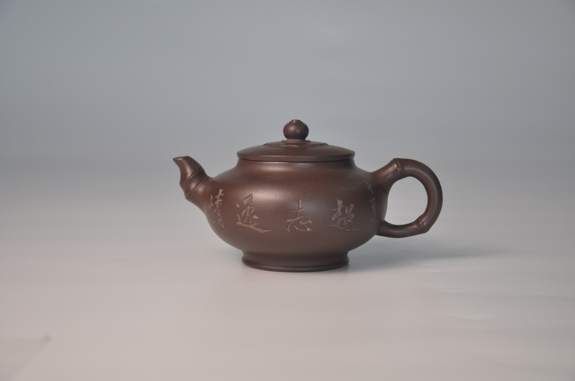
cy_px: 190
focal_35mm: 68
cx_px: 288
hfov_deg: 29.9
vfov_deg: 20.1
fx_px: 1077
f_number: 5
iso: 400
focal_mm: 45
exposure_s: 1/100
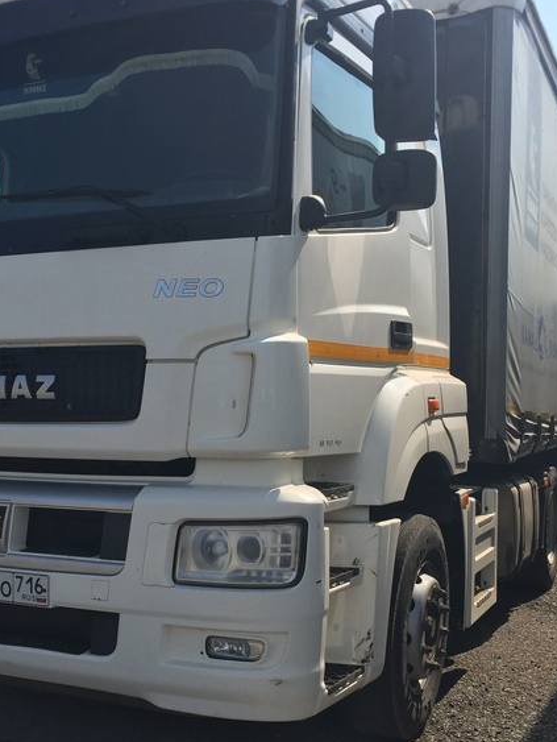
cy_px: 442
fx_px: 900
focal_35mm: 42
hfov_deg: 34.3
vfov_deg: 44.6
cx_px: 230
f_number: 2.2
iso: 32
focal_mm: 4.15
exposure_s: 1/2198
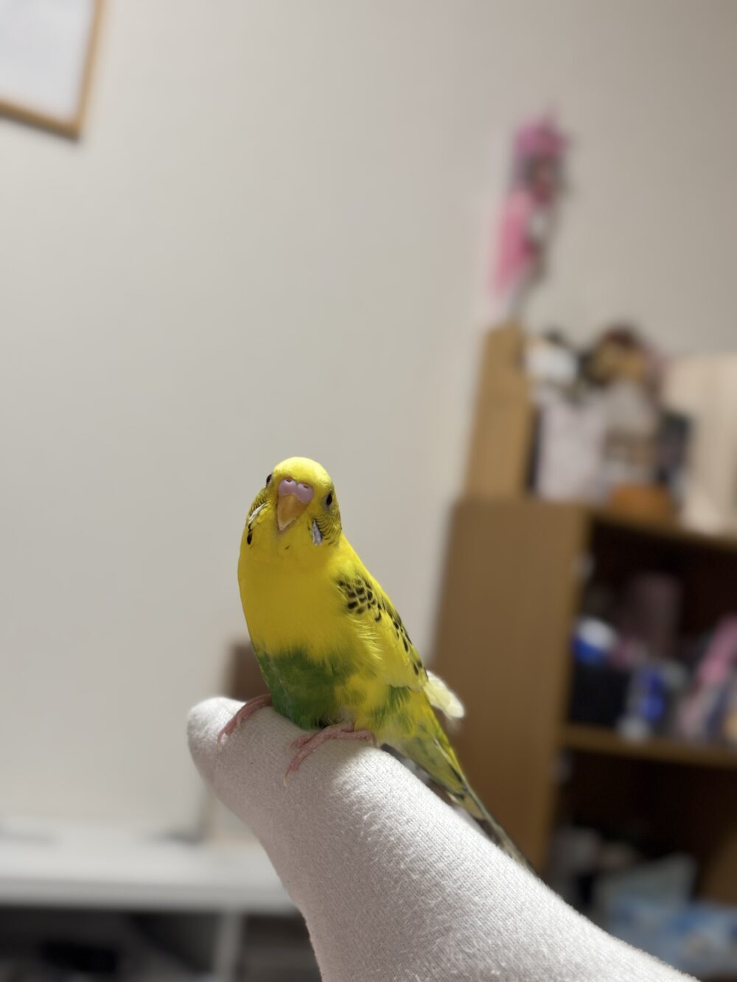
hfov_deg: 28.0
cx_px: 368
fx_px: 1476
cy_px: 491
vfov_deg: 36.8
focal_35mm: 52
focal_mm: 5.96
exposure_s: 1/60
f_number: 1.6
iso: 80
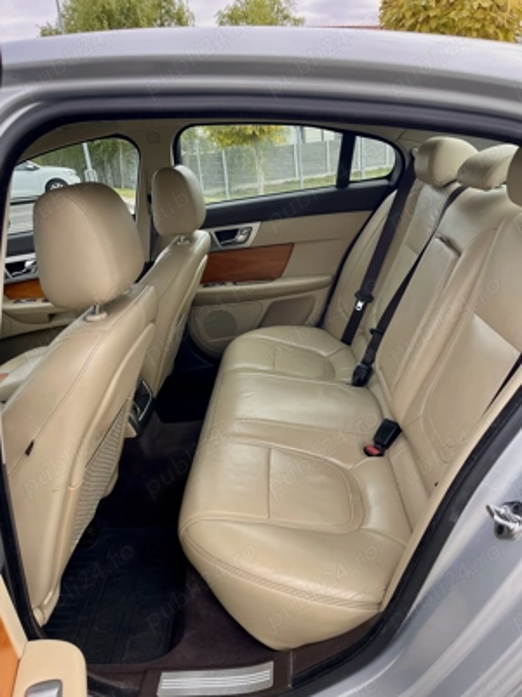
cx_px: 261
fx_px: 503
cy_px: 348
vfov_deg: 69.4
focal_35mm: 25
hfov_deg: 54.9
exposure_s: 1/507
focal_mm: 5.1
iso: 32
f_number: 1.6
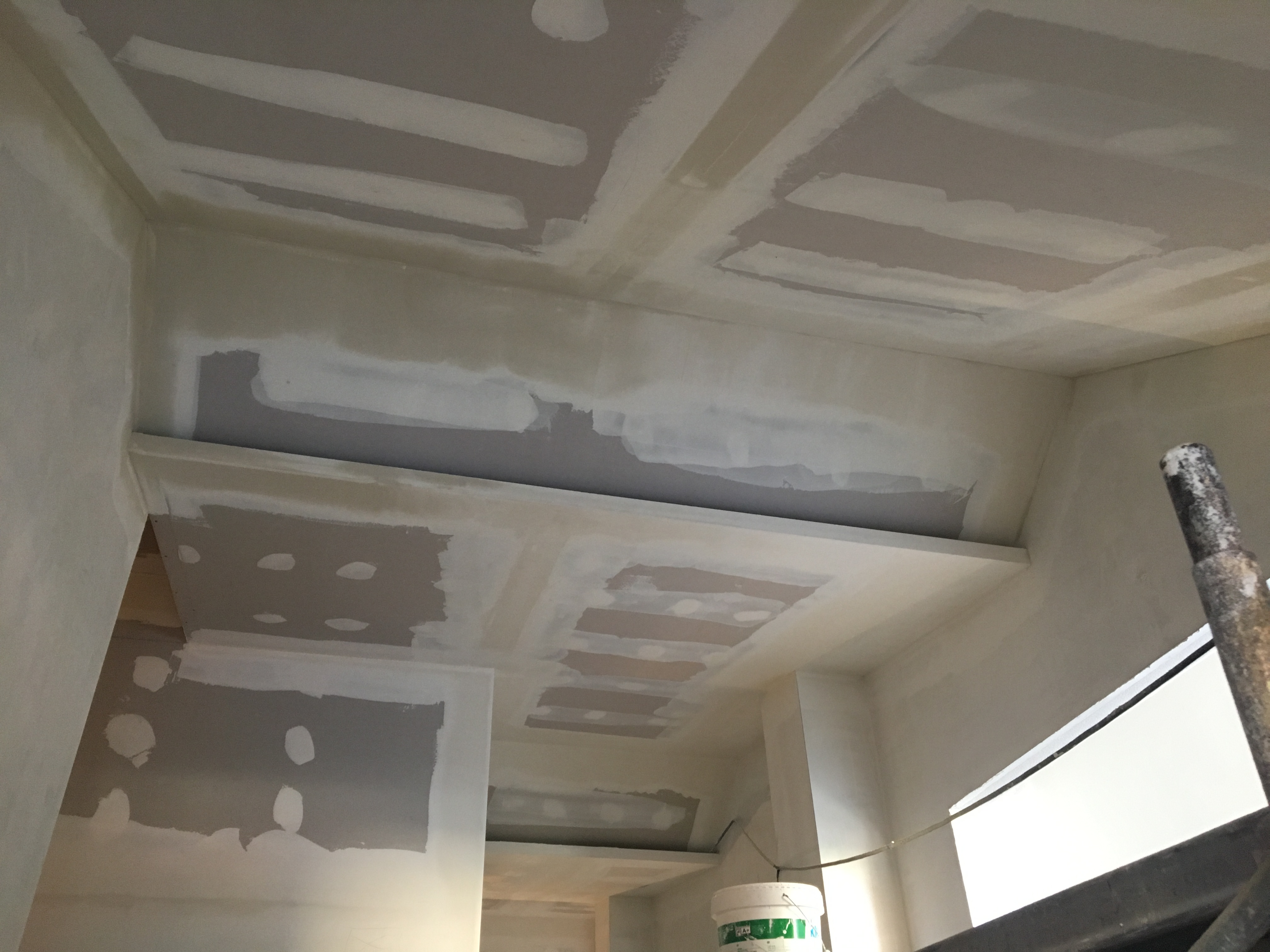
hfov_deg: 61.7
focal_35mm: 29
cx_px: 635
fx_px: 1064
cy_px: 476
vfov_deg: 48.2
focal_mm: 4.15
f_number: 2.2
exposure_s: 1/33
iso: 200
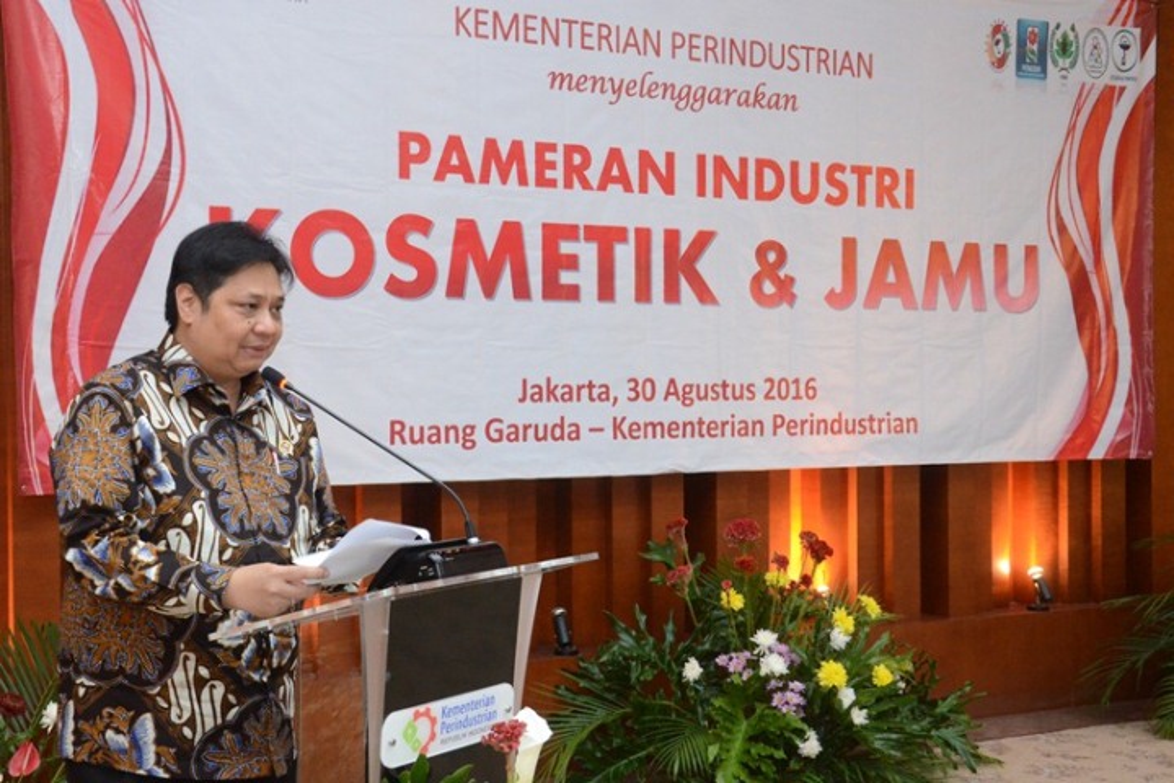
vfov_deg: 29.9
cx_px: 587
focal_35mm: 45
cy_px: 392
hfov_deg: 43.6
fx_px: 1467
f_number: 5.6
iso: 3200
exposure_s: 1/50
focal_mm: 30
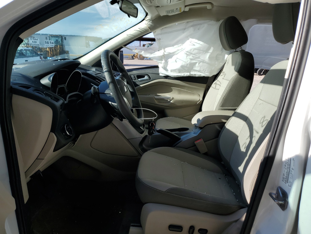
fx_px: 234
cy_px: 117
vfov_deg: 53.1
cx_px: 156
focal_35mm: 26
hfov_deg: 67.3
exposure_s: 1/1429
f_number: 1.5
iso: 50
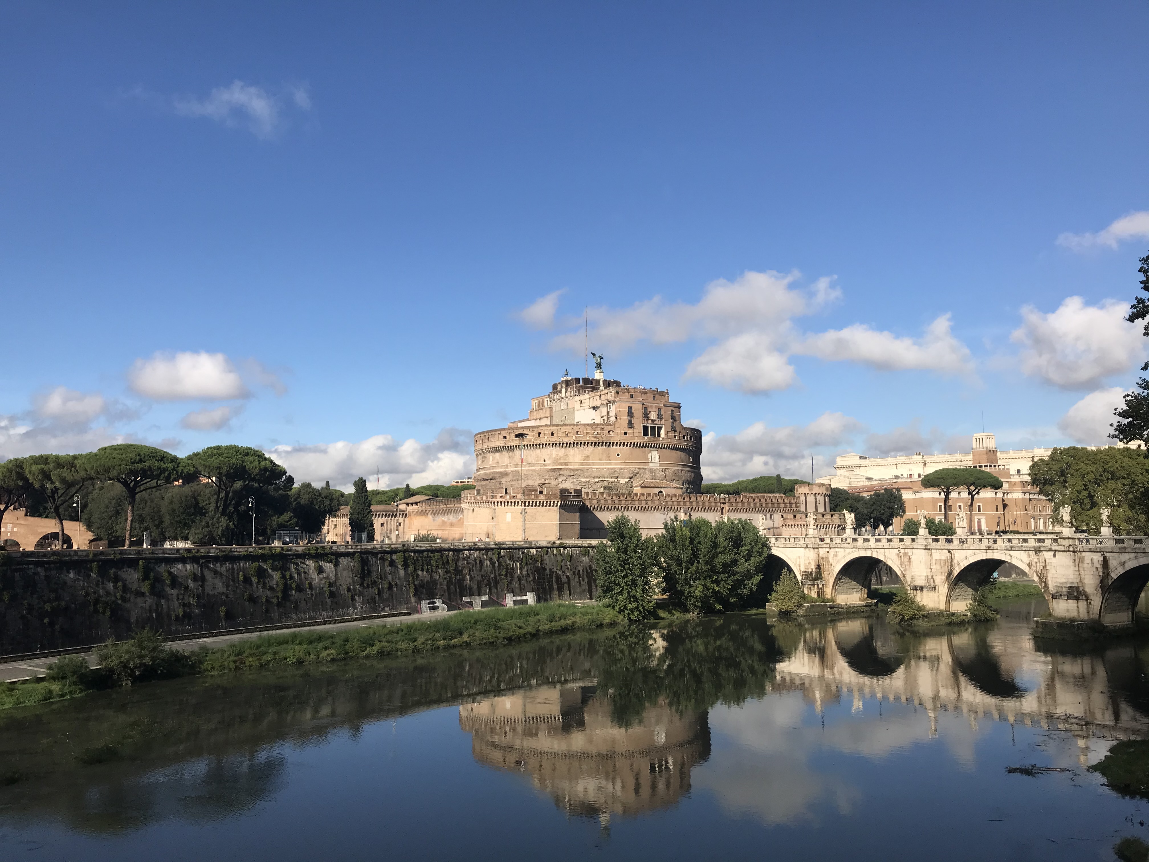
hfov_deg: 63.4
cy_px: 431
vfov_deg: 49.7
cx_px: 574
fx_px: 929
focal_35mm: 28
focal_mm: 3.99
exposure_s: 1/3195
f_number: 1.8
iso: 20
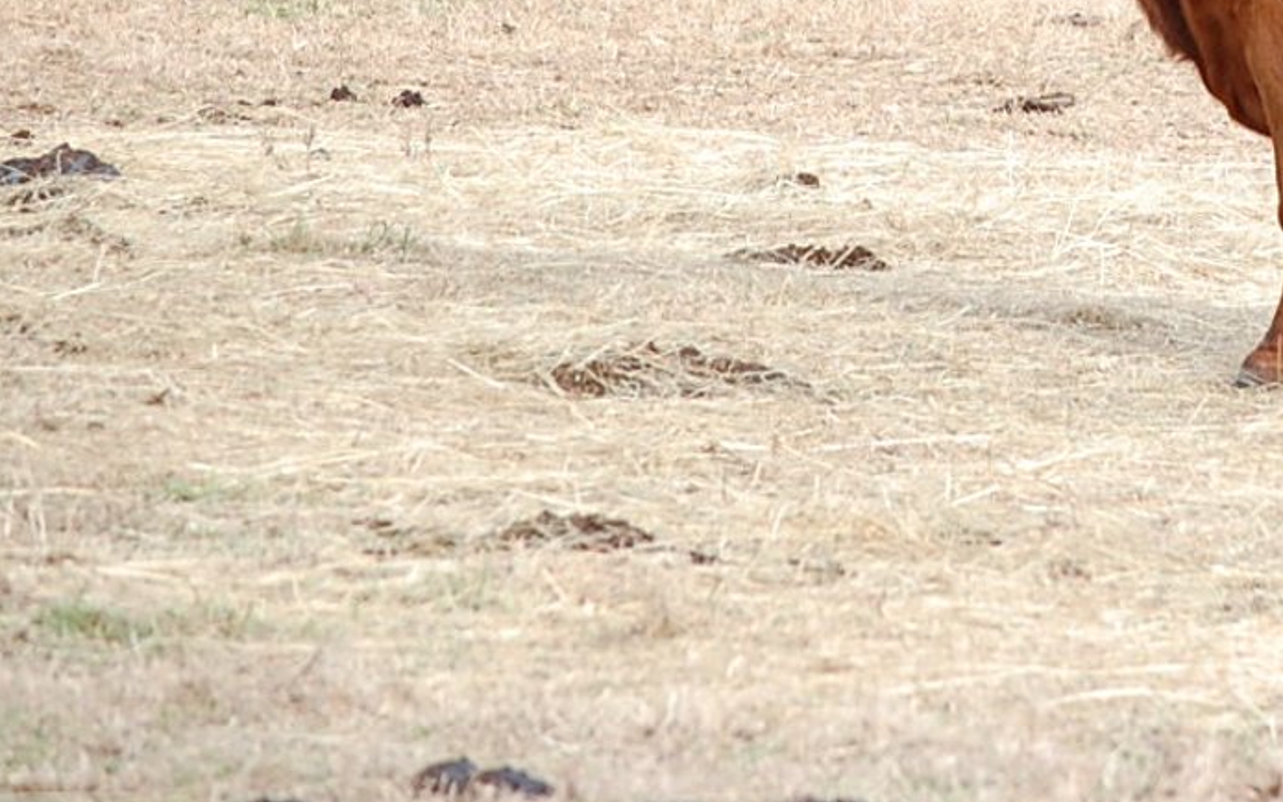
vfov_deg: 3.2
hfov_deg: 5.1
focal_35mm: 413
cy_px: -206
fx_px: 14443
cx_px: 1411
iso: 400
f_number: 5.6
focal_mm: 110
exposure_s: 1/500
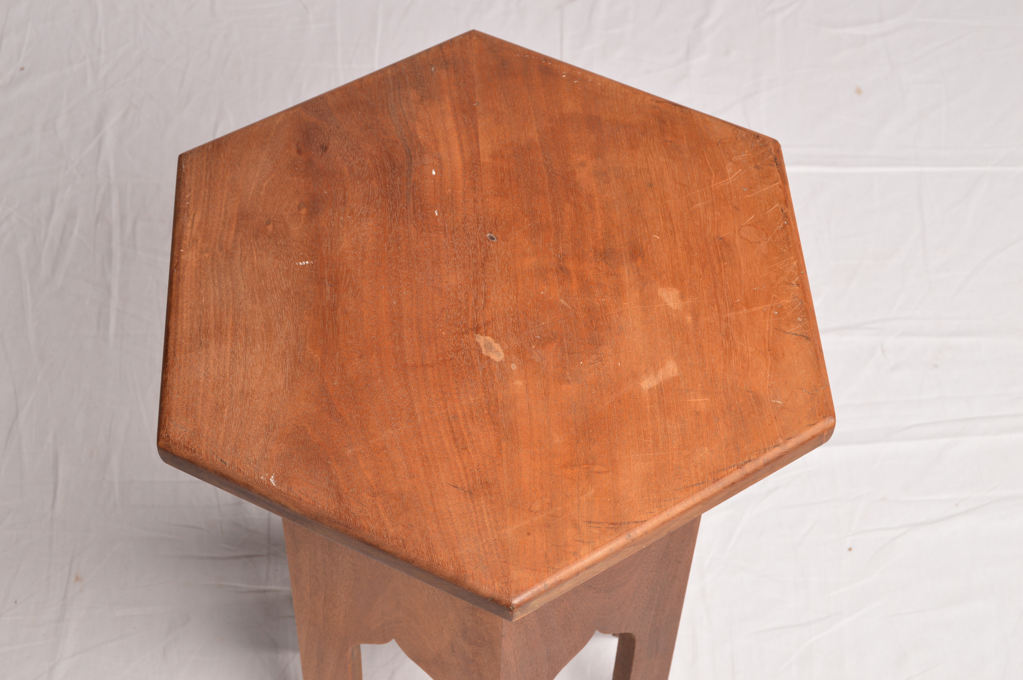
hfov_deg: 31.9
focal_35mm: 63
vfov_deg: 21.5
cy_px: 340
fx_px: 1789
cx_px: 512
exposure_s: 1/160
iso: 200
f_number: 9
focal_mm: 42
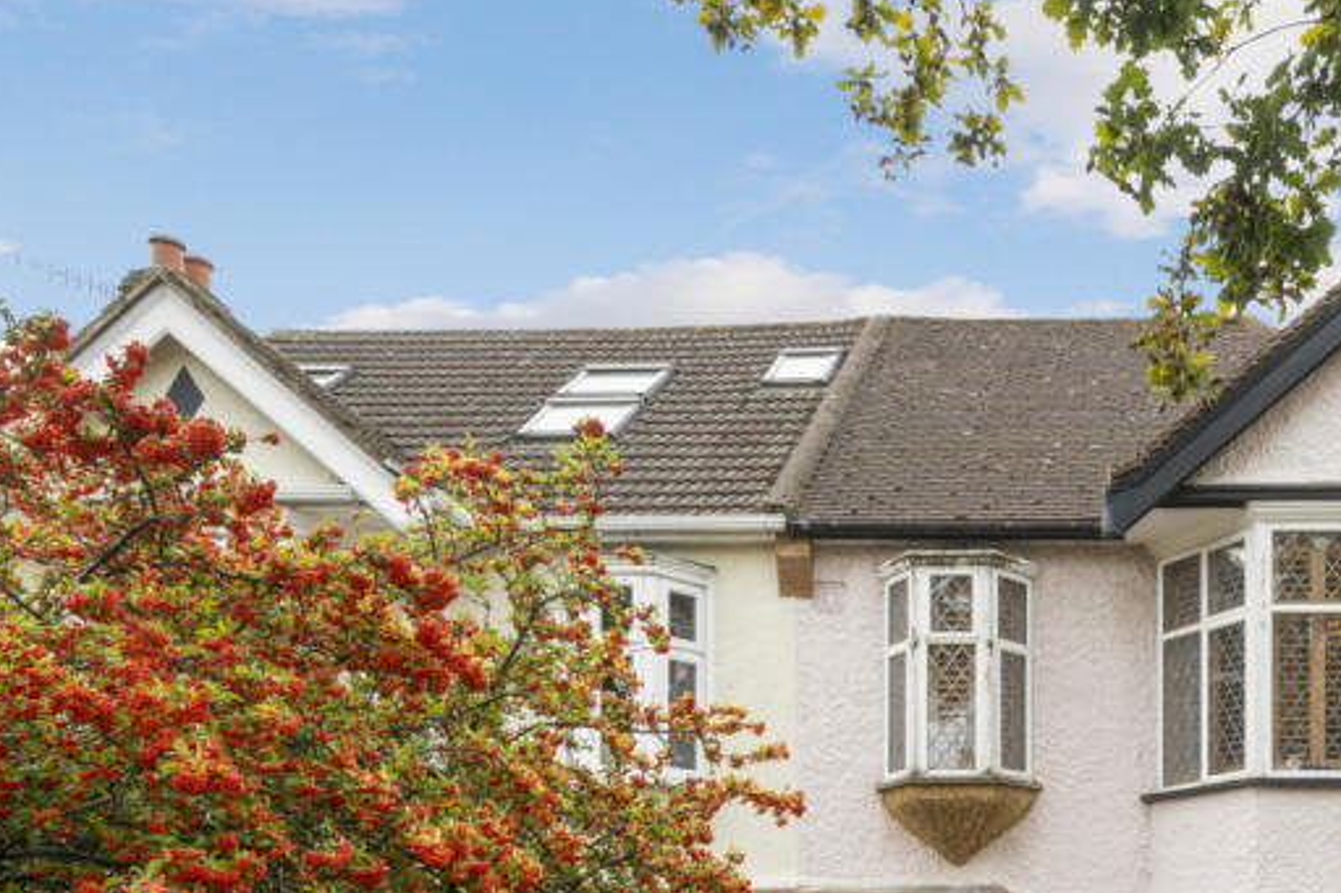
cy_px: 842
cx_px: 1155
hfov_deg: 55.4
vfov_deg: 39.6
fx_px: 1117
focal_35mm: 30
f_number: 8
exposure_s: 1/80
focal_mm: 15
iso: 200
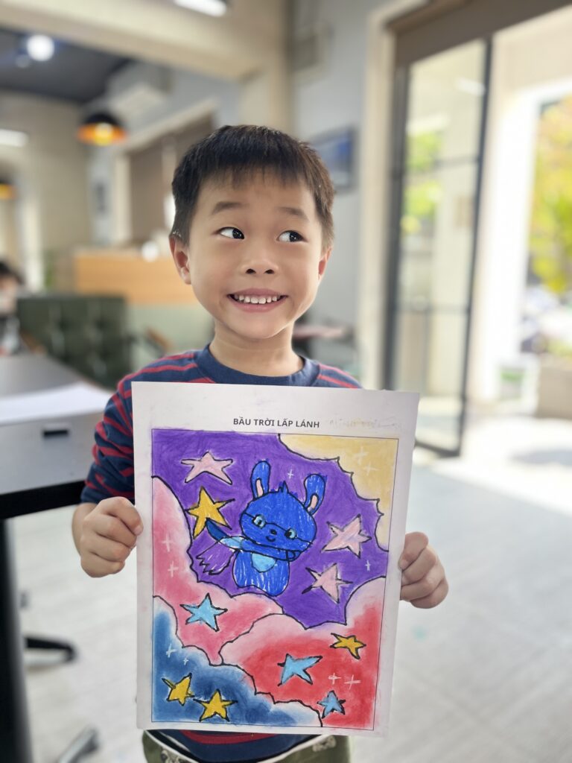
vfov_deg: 67.3
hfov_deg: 53.1
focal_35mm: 26
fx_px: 573
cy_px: 382
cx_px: 286
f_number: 1.6
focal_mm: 5.1
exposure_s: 1/100
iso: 40
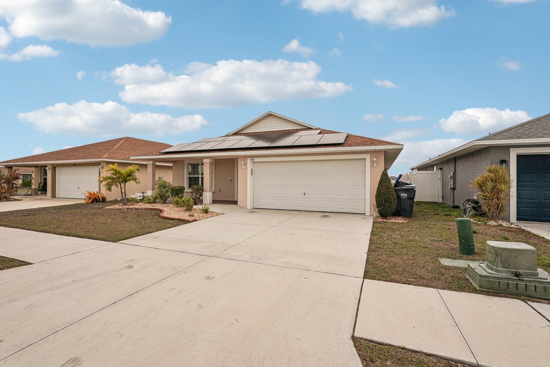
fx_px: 260
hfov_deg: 93.3
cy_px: 176
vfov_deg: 70.4
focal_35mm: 17
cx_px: 270
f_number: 8
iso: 400
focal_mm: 16
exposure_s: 1/1250
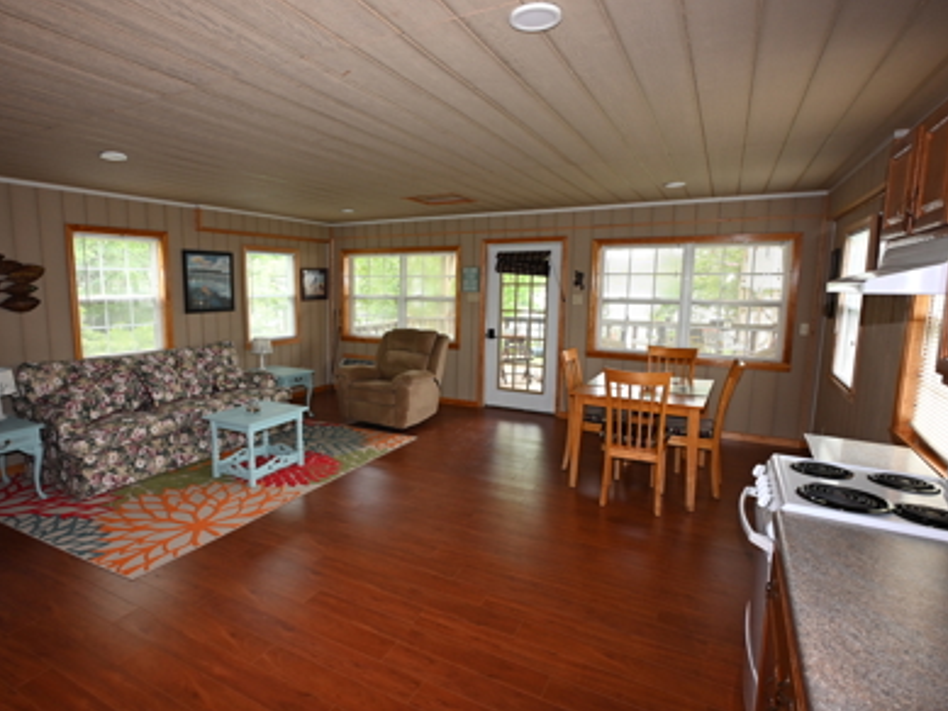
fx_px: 548
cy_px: 353
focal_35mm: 20
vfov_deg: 66.0
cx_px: 405
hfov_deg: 81.2
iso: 280
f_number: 4
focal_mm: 12
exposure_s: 1/60
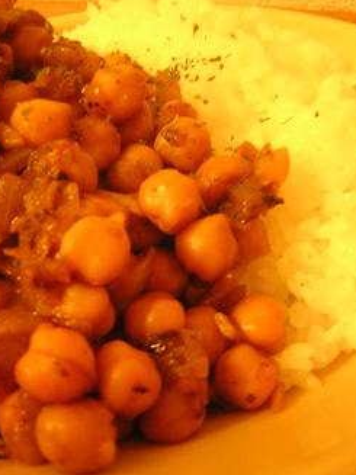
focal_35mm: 44
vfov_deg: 43.0
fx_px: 604
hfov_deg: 32.8
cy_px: 244
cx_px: 201
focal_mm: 4.7
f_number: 2.6
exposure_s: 1/1.7
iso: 200
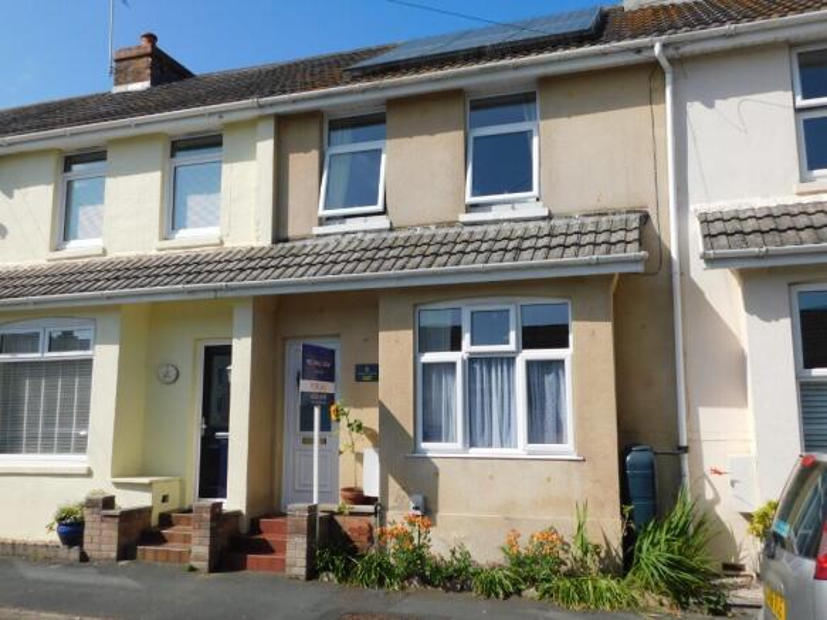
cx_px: 414
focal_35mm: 30
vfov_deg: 46.8
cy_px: 310
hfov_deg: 60.0
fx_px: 717
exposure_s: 1/500
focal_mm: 5.3
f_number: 6.4
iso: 125
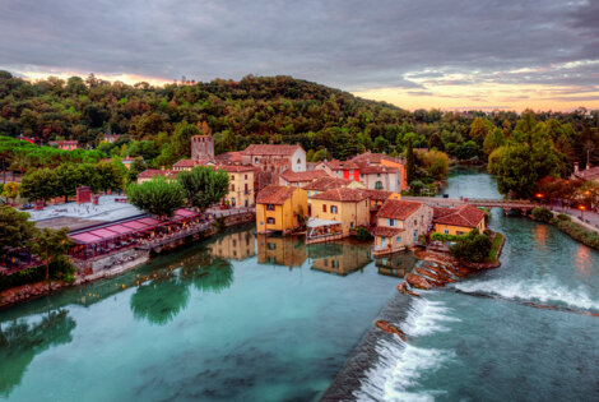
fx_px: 367
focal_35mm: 22
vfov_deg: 57.4
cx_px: 300
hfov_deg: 78.5
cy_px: 201
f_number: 2.8
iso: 100
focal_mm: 8.4
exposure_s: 1/13
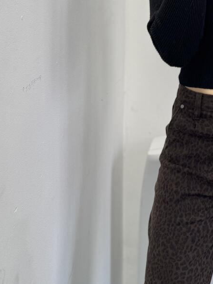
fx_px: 500
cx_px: 261
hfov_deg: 22.1
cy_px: -4
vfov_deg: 29.5
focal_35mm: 61
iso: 100
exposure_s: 1/100
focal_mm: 6.76
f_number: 1.78
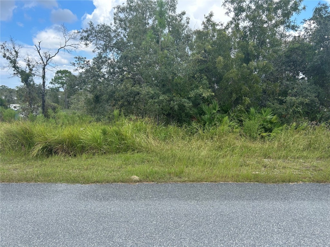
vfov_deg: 53.1
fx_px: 248
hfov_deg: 67.3
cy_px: 124
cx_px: 165
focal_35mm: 26
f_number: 1.5
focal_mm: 5.7
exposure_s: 1/1488
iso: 50
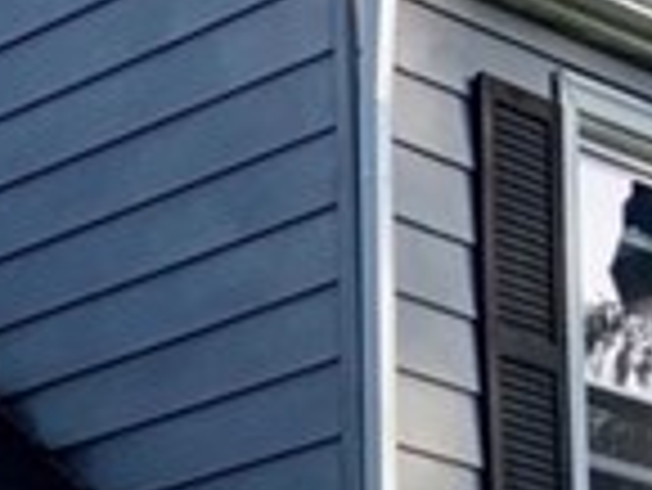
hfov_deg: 10.3
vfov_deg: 7.5
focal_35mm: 184
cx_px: -418
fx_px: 3469
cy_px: 1254
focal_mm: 4.25
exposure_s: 1/510
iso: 25
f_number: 1.8
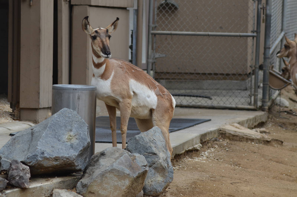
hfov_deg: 10.2
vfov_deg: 6.8
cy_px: 98
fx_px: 1667
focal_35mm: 202
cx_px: 148
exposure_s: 1/500
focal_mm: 135
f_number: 5.6
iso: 400
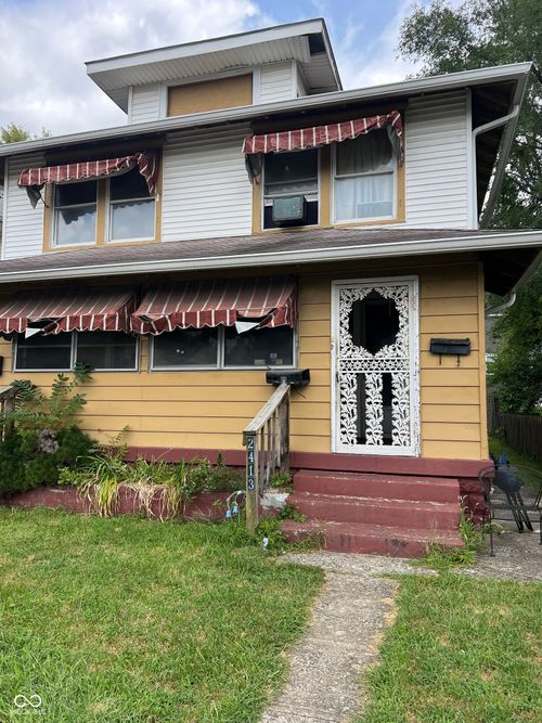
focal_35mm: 26
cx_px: 271
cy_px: 362
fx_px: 543
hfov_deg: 53.0
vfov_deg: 67.3
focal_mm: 5.7
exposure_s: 1/1100
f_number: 1.5
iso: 50
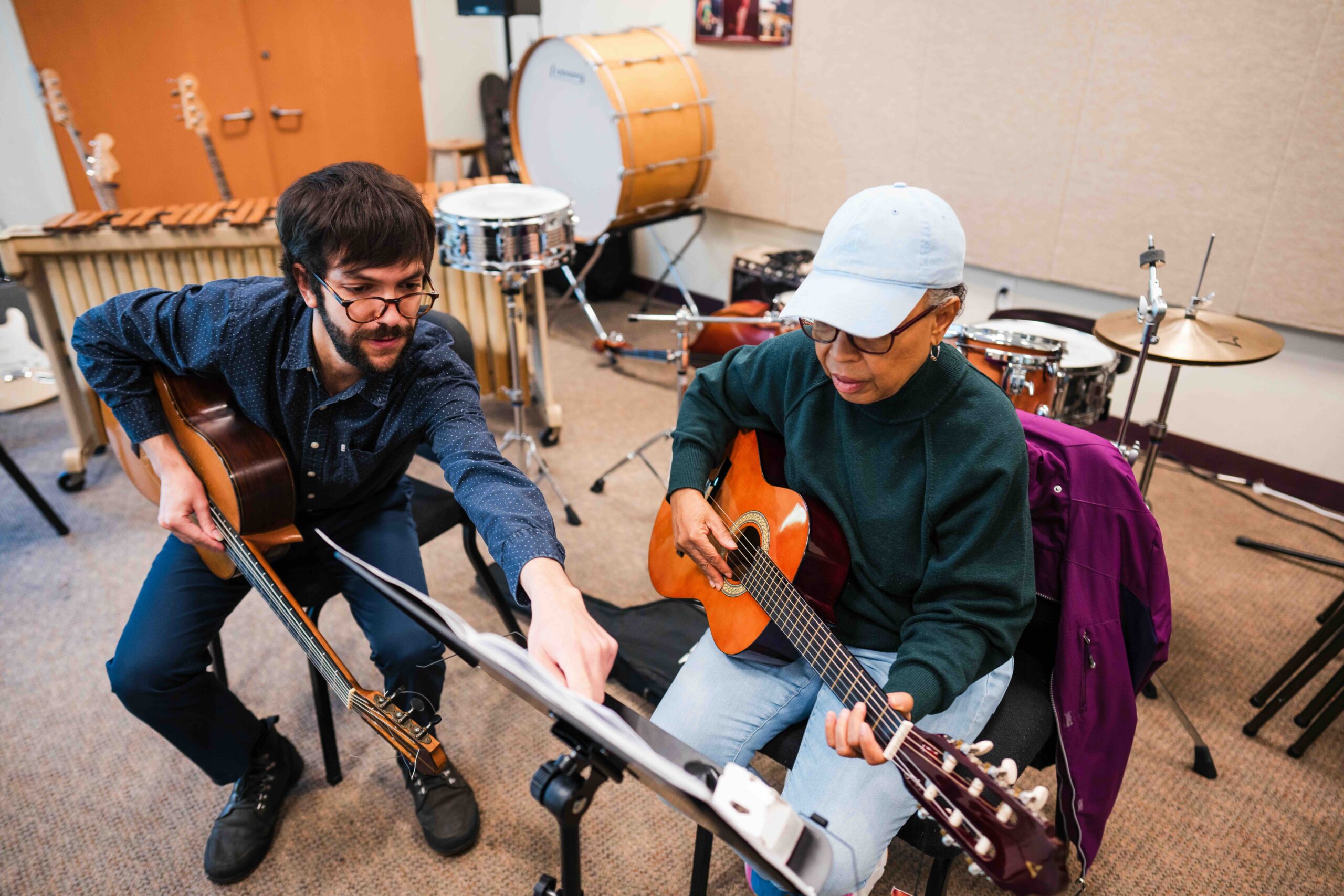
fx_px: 896
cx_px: 672
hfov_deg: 73.7
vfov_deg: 53.1
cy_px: 448
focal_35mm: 24
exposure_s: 1/160
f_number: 2
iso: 400
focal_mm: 24
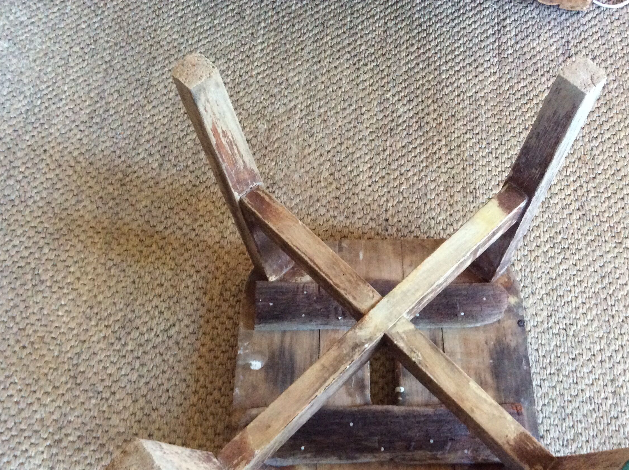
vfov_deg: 38.5
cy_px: 269
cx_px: 353
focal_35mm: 37
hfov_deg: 50.1
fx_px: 671
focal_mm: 3.3
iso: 320
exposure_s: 1/17
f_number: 2.4
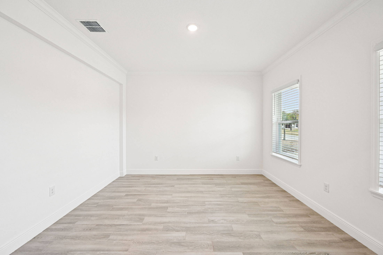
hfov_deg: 104.3
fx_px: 149
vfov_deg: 81.2
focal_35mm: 14
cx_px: 192
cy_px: 128
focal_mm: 14
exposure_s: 1/100
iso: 1000
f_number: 8
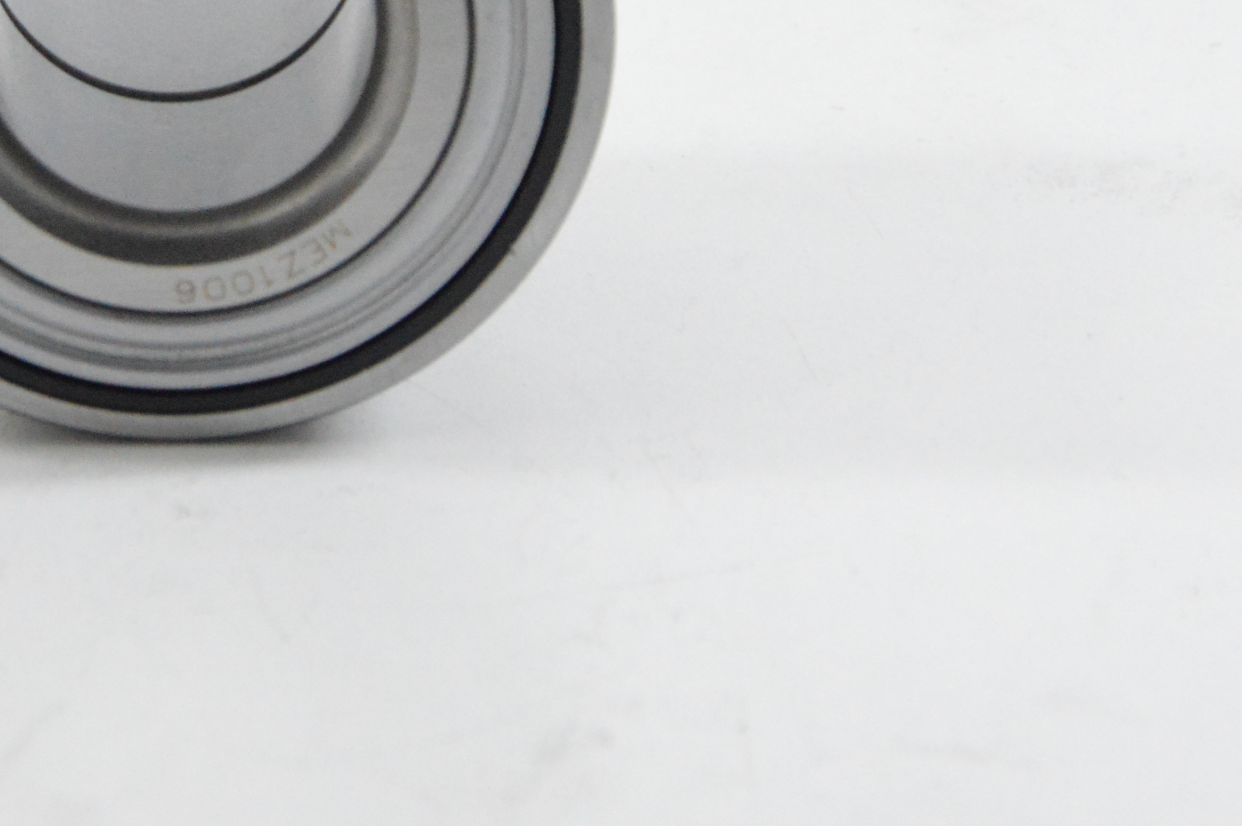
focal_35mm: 257
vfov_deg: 5.3
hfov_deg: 8.0
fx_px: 8858
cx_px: 160
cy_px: -46
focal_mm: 62
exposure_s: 1/100
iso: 3200
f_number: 8
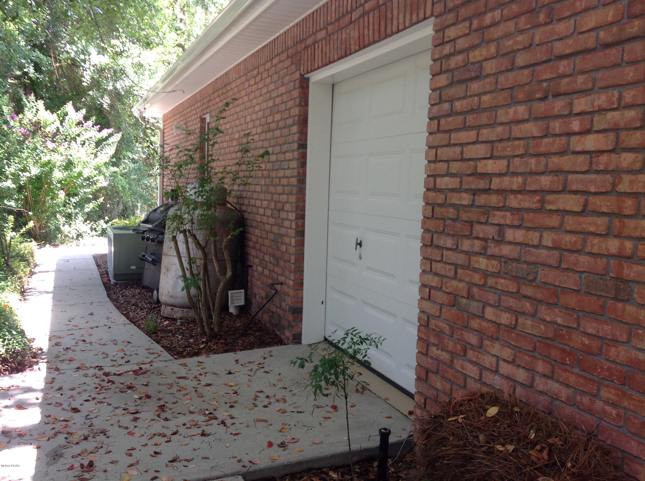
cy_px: 240
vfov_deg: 40.6
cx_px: 322
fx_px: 651
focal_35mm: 35
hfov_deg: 52.7
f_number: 2.4
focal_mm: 4.28
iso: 80
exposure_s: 1/120
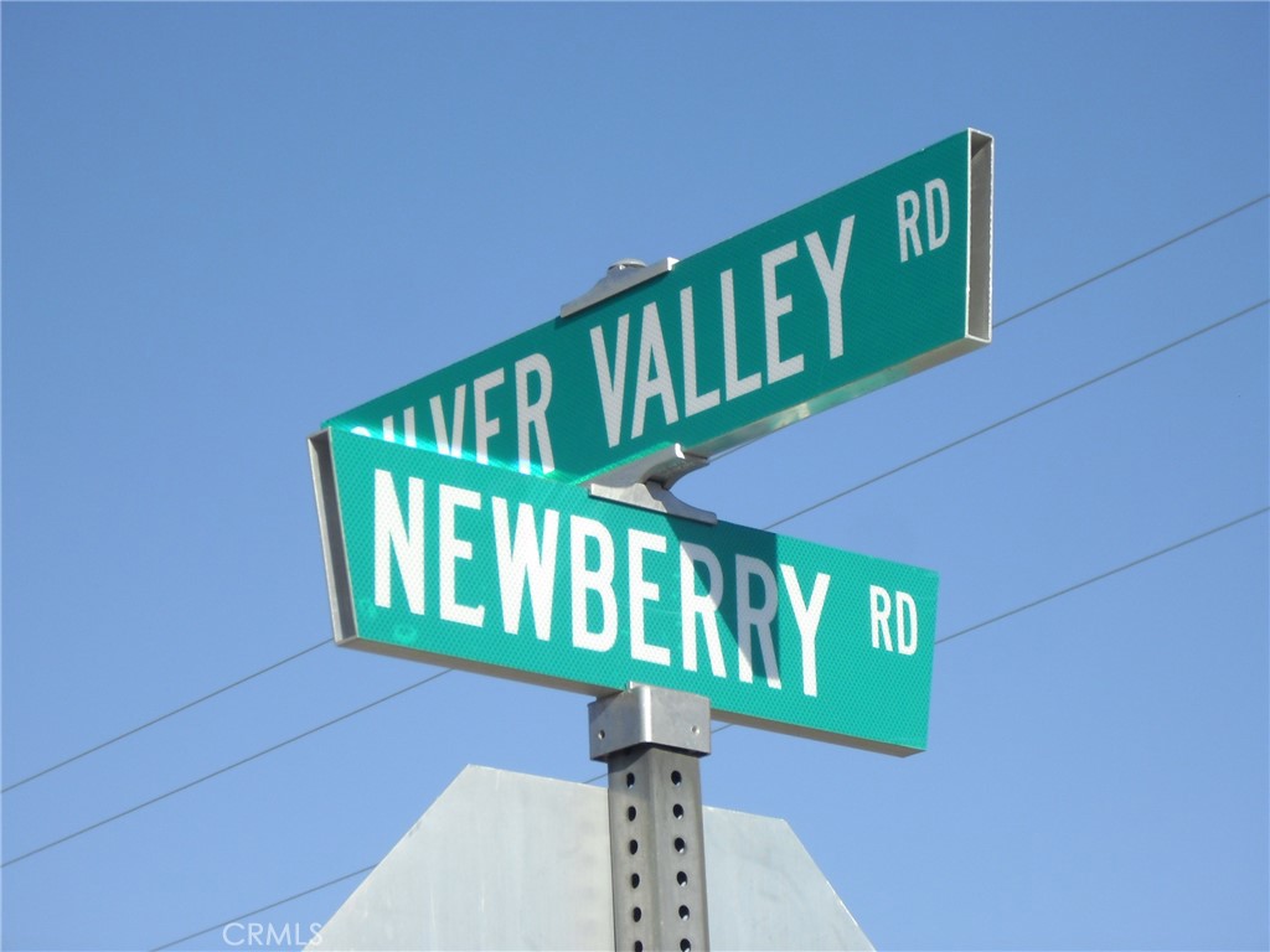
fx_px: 4146
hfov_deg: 17.4
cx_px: 635
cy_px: 476
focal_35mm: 113
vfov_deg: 13.1
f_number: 14.7
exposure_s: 1/80
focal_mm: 18.6
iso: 100
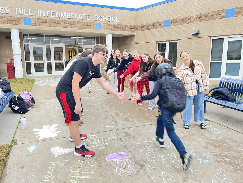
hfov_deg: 67.3
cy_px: 92
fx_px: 183
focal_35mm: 26
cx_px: 122
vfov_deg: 53.1
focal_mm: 4.2
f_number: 1.6
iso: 160
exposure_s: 1/60
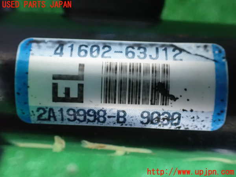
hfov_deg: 60.0
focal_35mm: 30
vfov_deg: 46.8
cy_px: 88
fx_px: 205
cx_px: 118
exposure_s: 1/8
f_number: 2.3
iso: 1600
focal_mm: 5.4
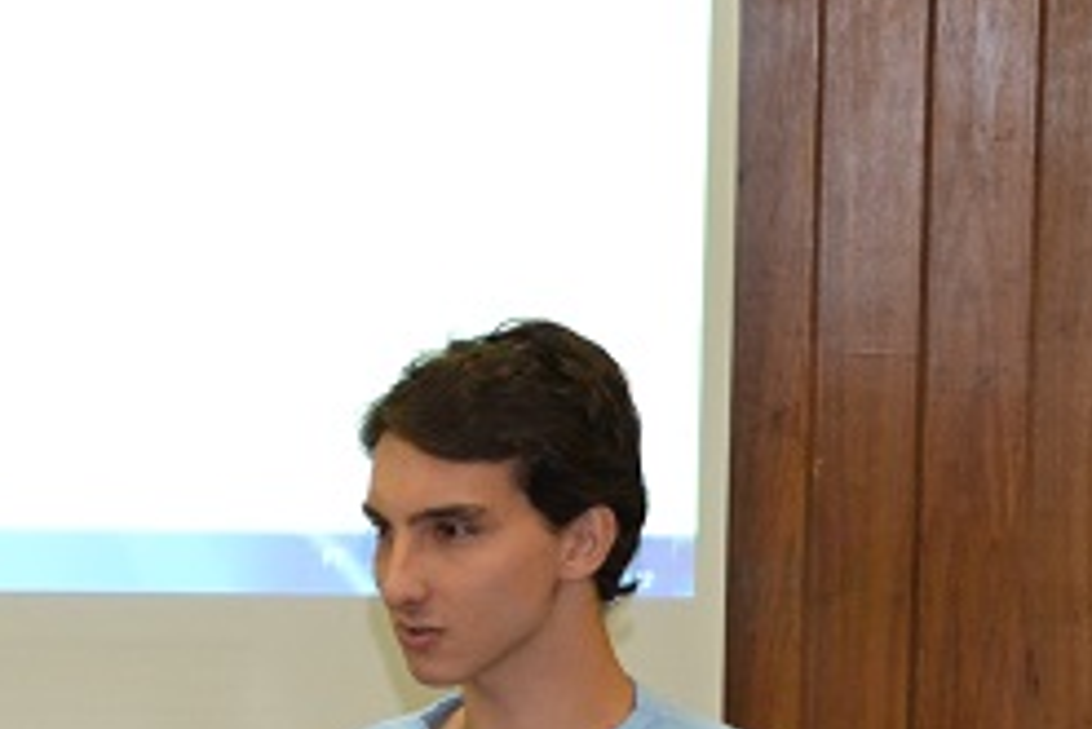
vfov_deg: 7.1
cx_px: -309
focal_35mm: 191
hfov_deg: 10.5
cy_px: 870
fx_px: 5797
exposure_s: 1/60
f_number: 5
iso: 1600
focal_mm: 42
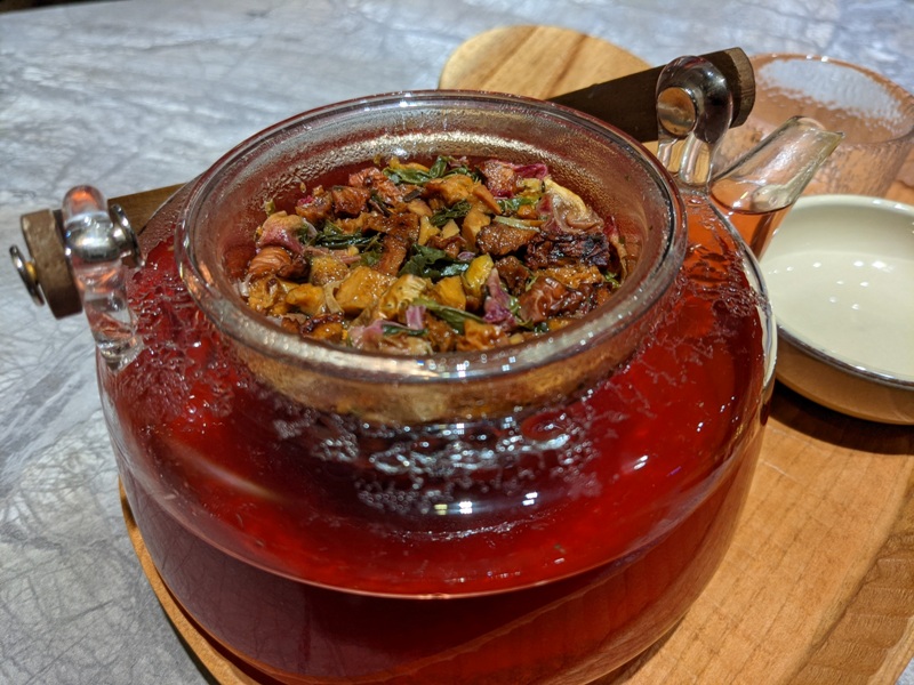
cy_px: 342
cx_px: 457
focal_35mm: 27
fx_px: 713
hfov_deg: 65.3
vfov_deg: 51.4
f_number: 1.73
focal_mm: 4.38
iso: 47
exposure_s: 1/40
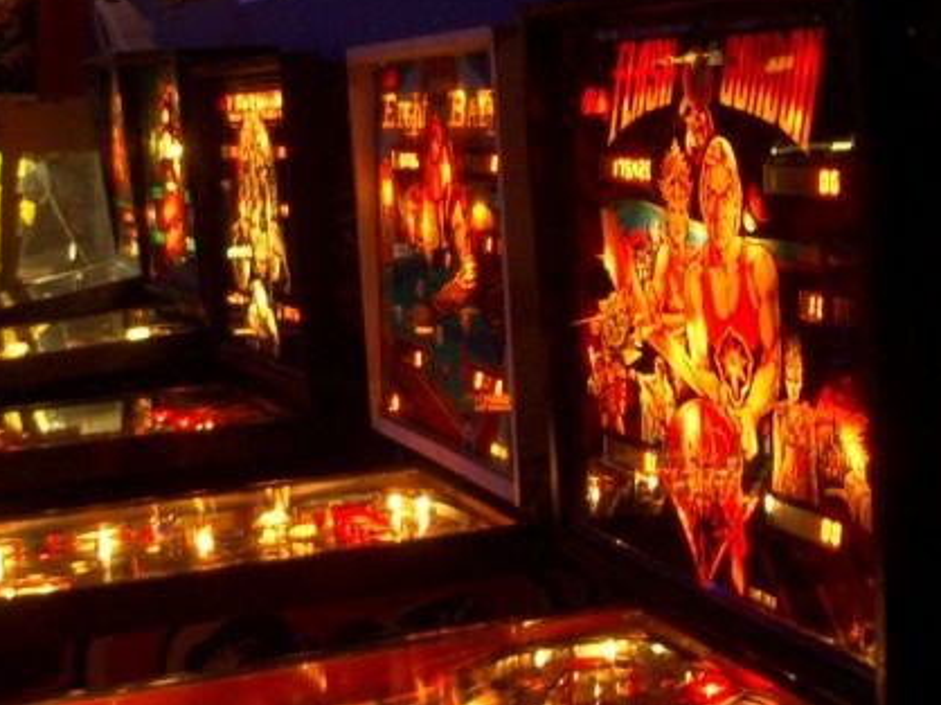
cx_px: 383
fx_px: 1820
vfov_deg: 21.9
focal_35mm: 67
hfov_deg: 28.9
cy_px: 300
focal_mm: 5.8
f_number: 2.6
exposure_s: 1/4
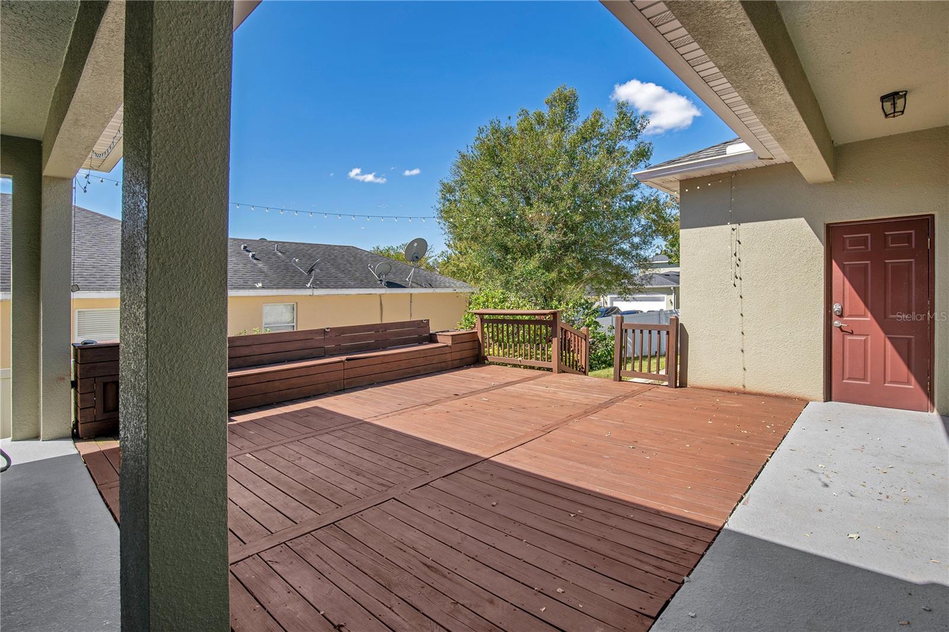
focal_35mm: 16
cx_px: 474
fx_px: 422
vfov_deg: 73.7
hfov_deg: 96.7
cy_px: 316
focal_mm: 16
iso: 100
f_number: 6.3
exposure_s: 1/200
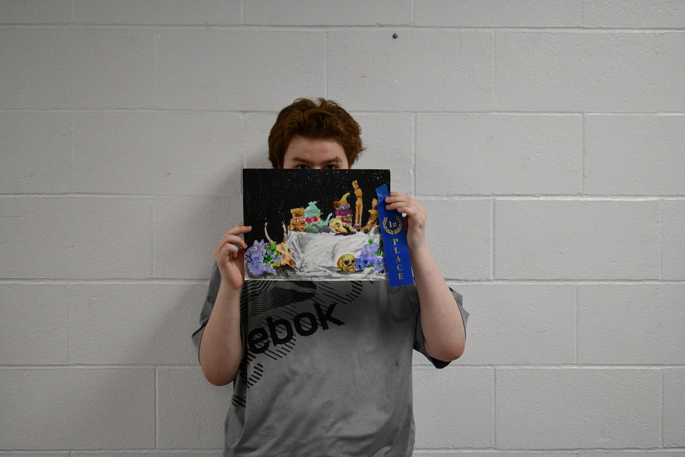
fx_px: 1085
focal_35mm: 57
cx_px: 342
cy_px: 228
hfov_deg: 35.0
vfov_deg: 23.8
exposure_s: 1/125
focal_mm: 38
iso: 2500
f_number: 4.8
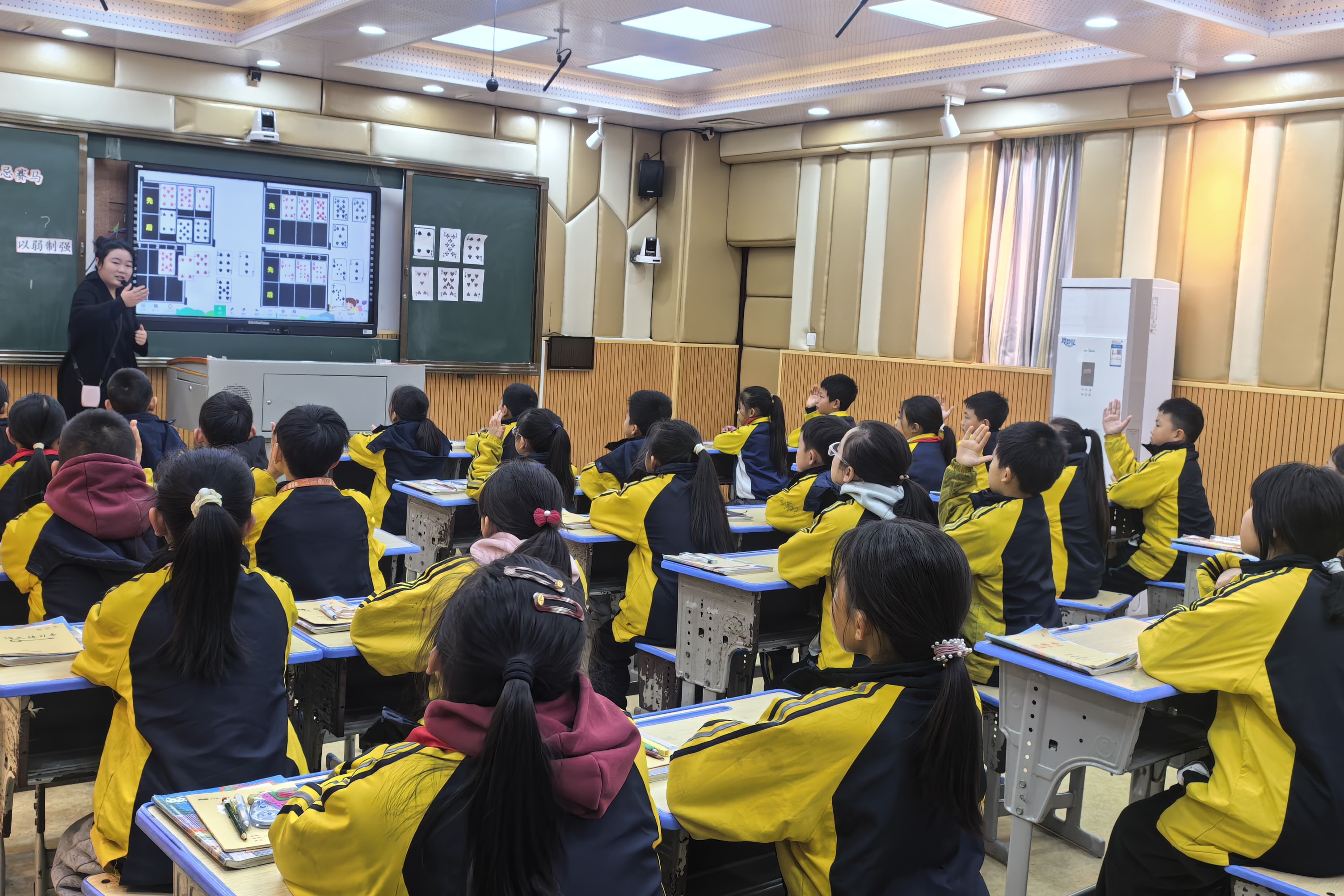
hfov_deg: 55.7
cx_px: 612
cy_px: 440
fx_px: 1269
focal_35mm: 34
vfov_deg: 38.9
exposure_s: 1/100
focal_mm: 8.5
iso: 160
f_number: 4
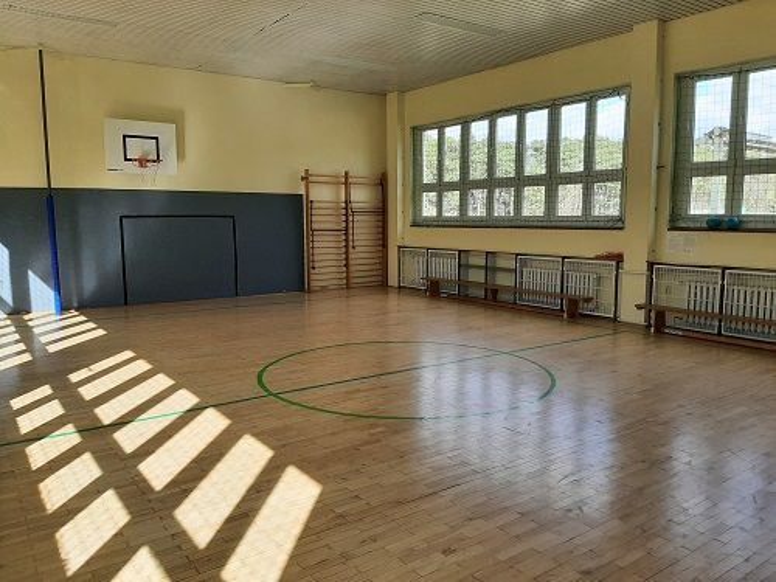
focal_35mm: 26
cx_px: 388
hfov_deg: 67.3
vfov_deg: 53.1
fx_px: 583
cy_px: 291
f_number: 1.7
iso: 40
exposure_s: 1/372
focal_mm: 3.93
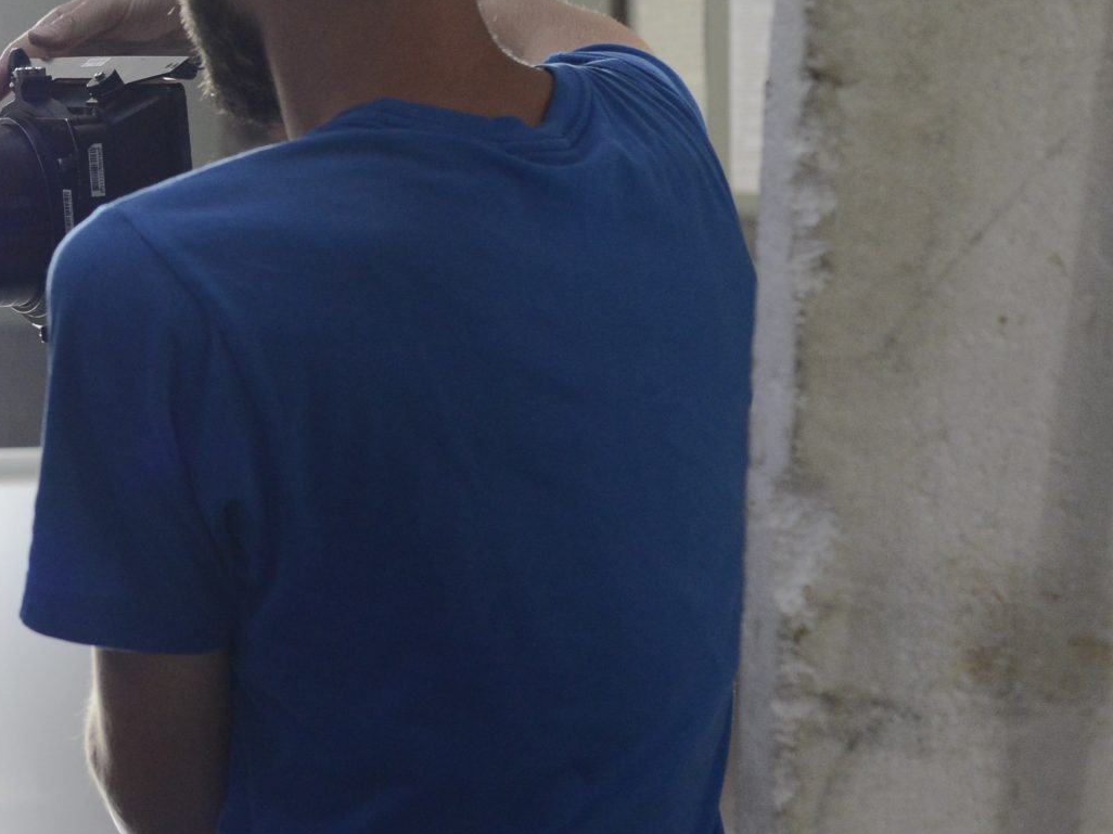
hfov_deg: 15.7
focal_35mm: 120
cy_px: 71
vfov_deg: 12.2
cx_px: -258
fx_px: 3857
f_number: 3.5
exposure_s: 1/125
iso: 2000
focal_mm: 50
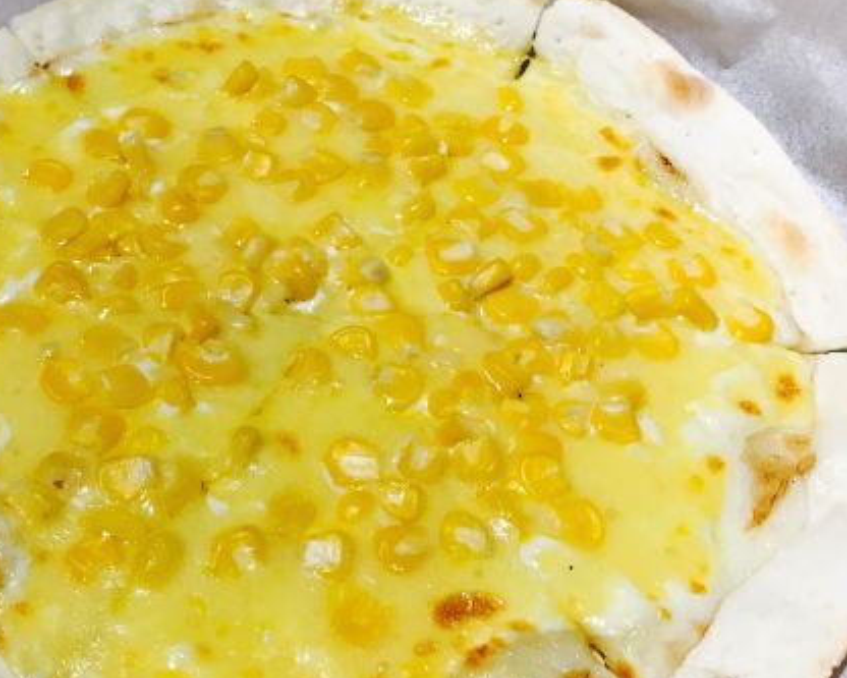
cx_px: 326
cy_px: 378
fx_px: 1153
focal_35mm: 46
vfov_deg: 32.7
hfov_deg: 40.1
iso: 40
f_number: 1.8
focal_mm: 3.99
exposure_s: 1/33
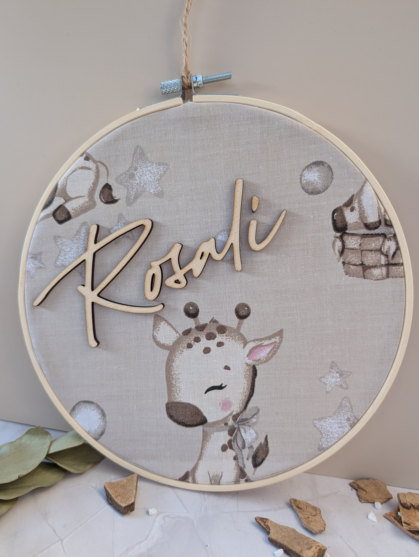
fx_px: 386
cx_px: 210
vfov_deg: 71.5
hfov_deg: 56.9
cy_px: 278
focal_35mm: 24
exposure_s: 1/55.8
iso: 25
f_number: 1.68
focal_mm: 6.9
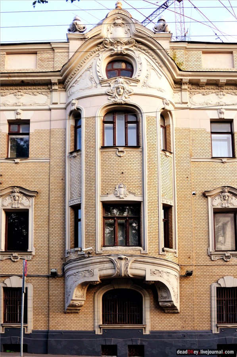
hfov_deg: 36.8
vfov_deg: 53.2
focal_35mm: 36
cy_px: 178
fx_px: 357
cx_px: 118
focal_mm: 24
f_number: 4
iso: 500
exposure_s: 1/250
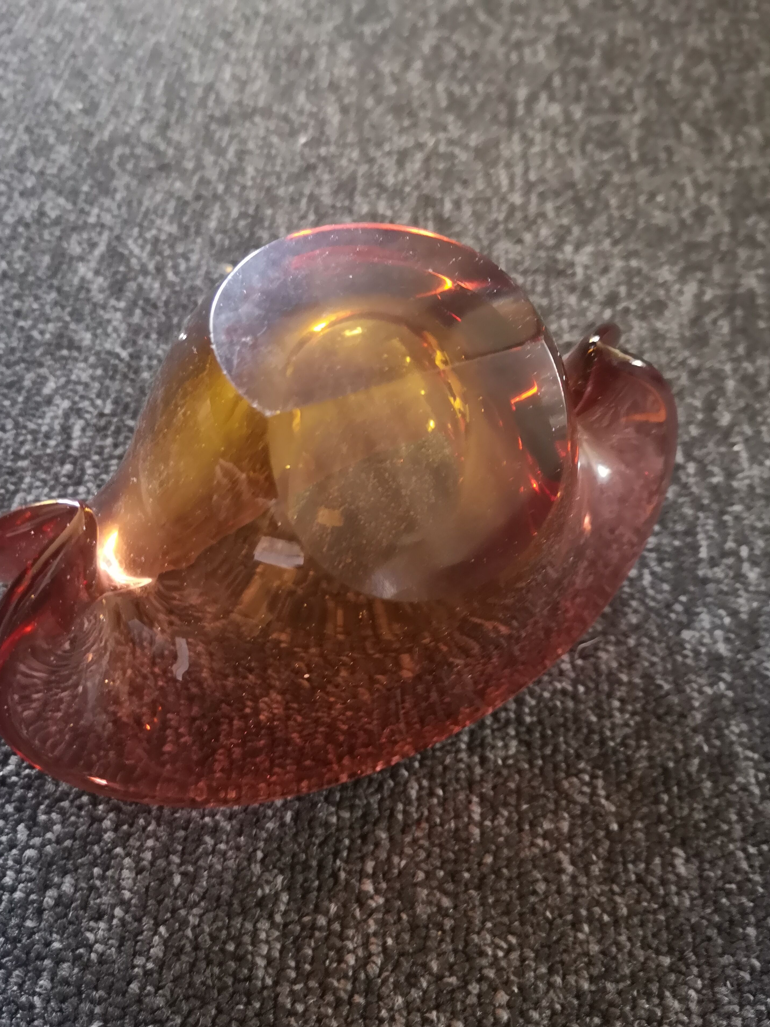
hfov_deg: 49.7
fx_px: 830
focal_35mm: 28
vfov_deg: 63.4
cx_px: 374
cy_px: 532
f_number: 1.8
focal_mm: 3.95
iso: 640
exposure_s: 1/20
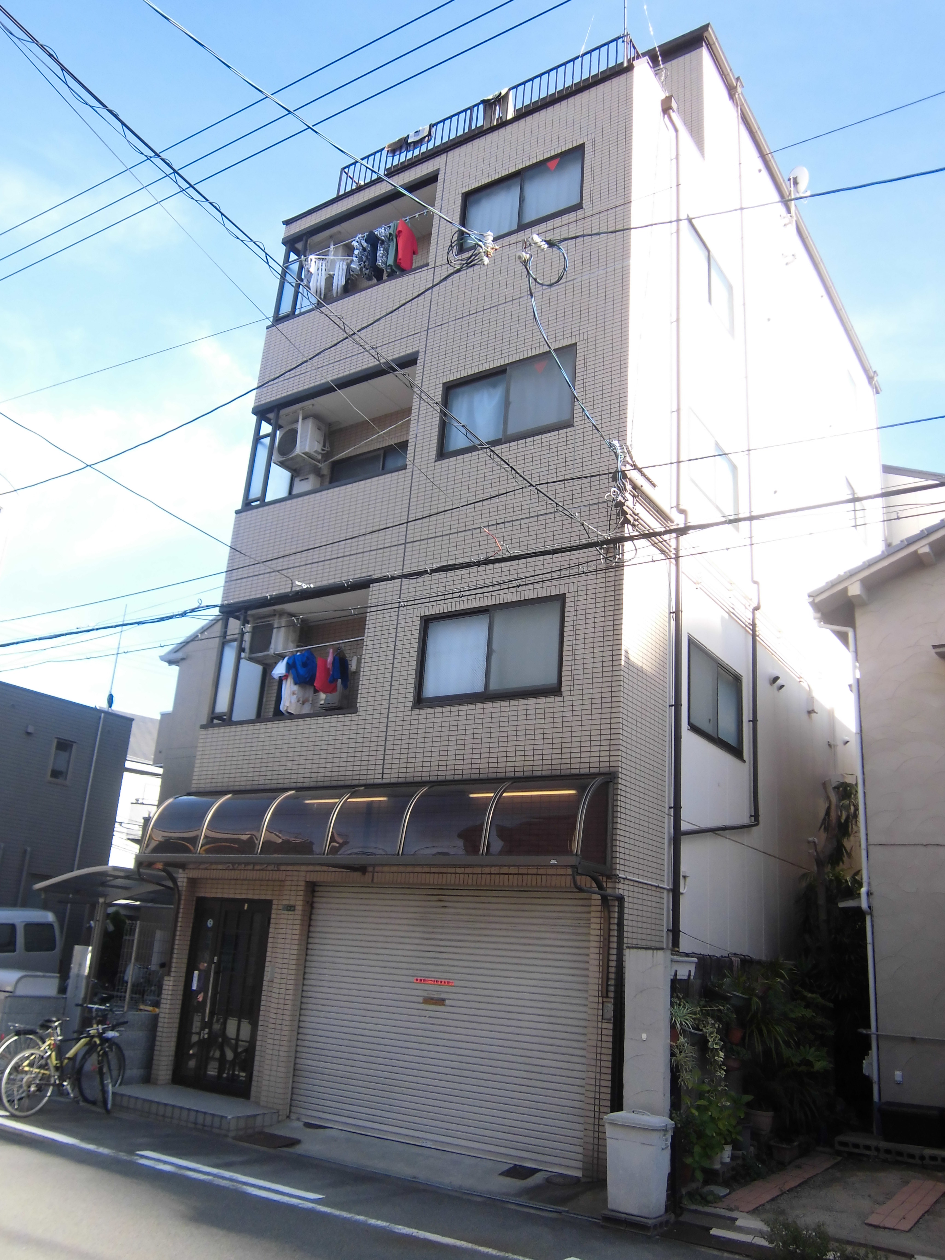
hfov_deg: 53.1
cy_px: 630
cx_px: 472
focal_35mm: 26
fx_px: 946
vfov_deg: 67.3
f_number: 2.8
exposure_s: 1/250
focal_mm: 4.7
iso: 100
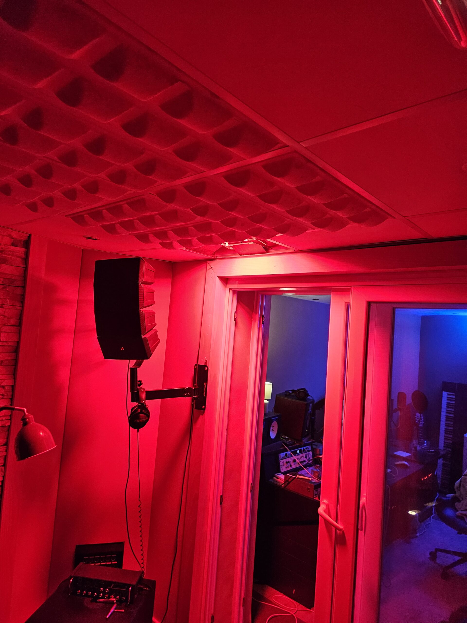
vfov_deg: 73.9
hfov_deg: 58.9
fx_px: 414
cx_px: 234
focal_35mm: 23
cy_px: 312
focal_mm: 5.4
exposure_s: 1/100
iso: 320
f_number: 1.8
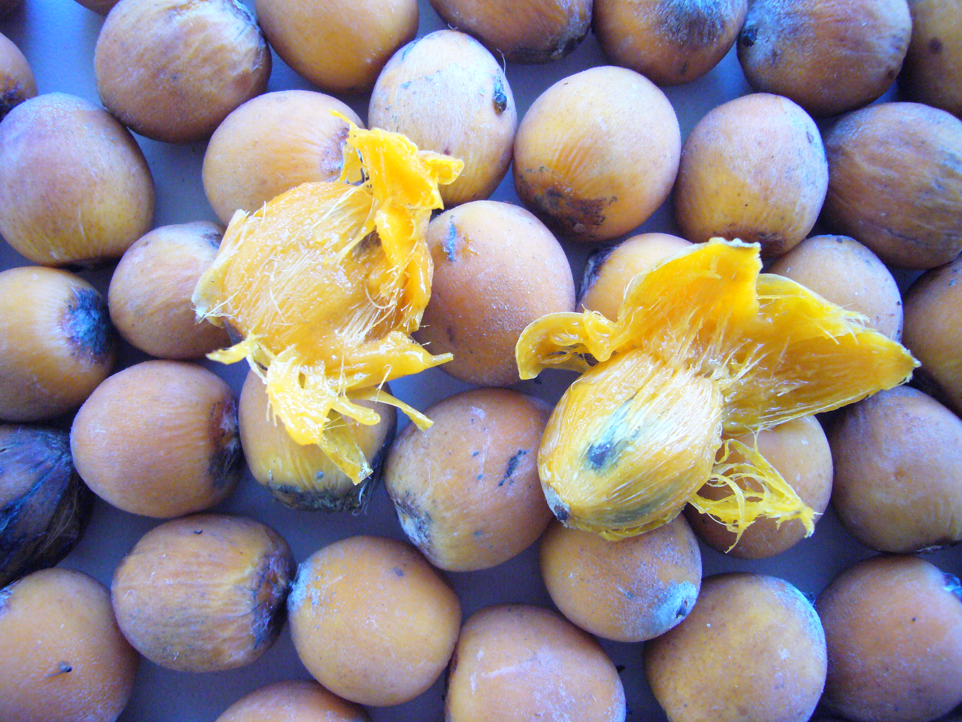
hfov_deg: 63.4
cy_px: 361
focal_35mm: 28
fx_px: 778
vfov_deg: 49.7
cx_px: 481
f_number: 2.8
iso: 400
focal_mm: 4.6
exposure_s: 1/100
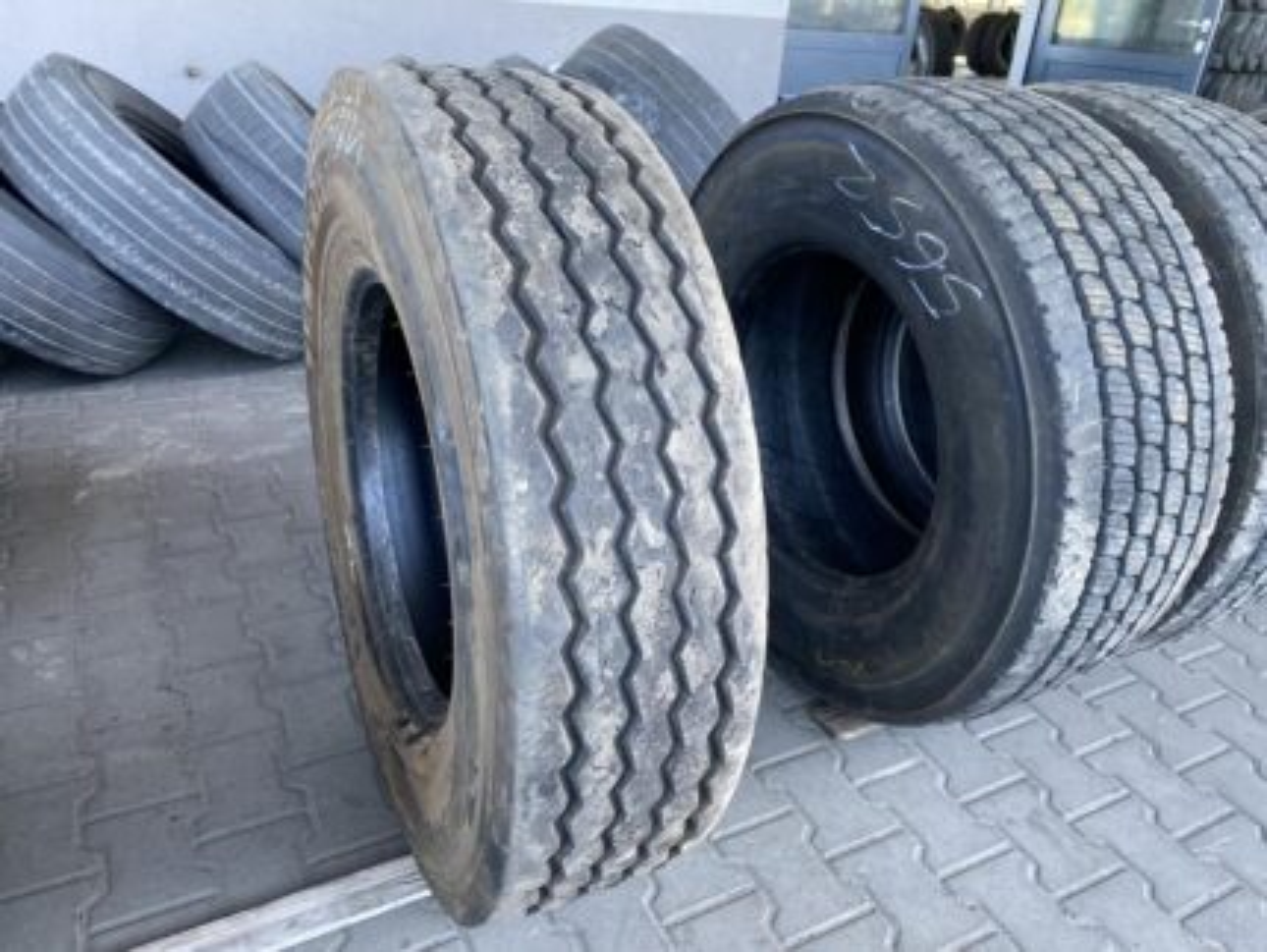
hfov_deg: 67.3
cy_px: 476
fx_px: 952
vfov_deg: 53.1
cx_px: 634
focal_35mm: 26
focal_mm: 4.25
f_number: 1.8
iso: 125
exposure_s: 1/114
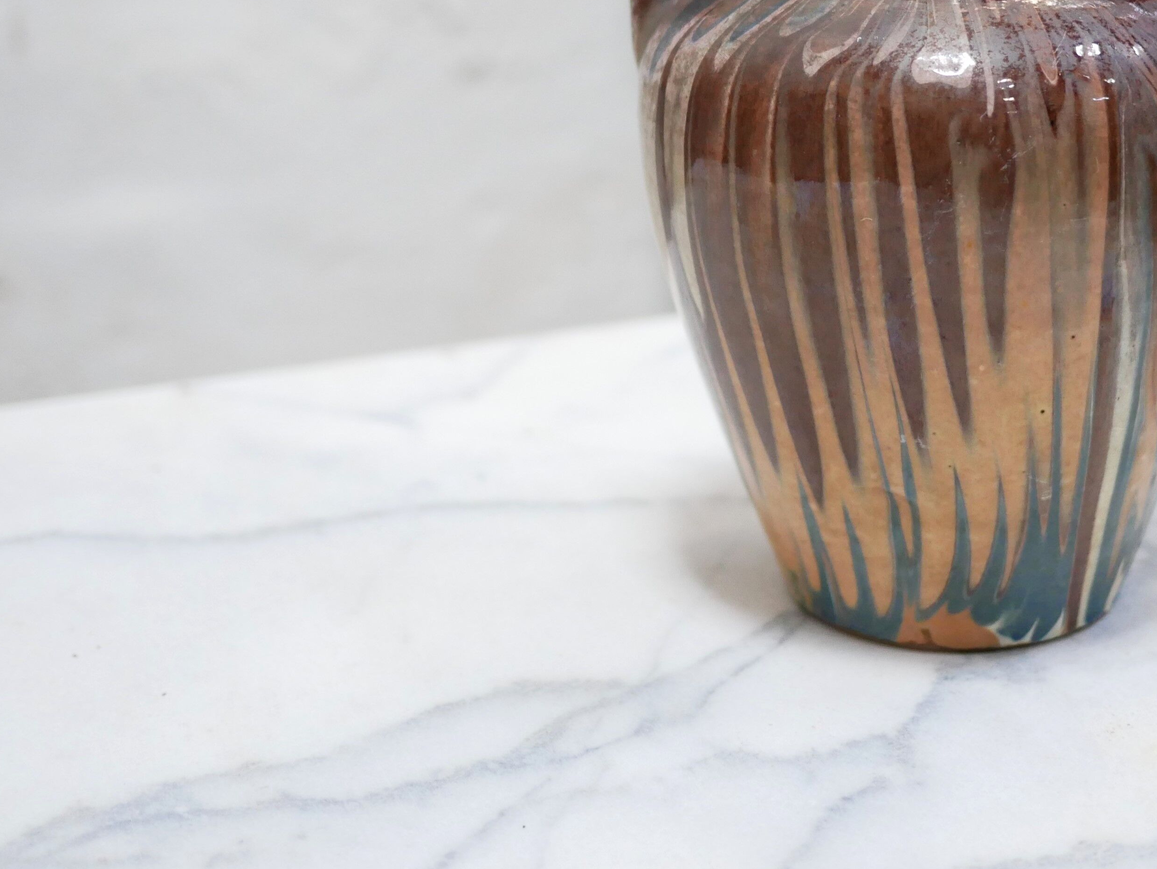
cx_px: 754
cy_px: 103
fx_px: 2475
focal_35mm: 74
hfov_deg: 26.2
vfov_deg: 19.6
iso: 800
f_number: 1.7
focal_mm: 20
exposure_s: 1/60
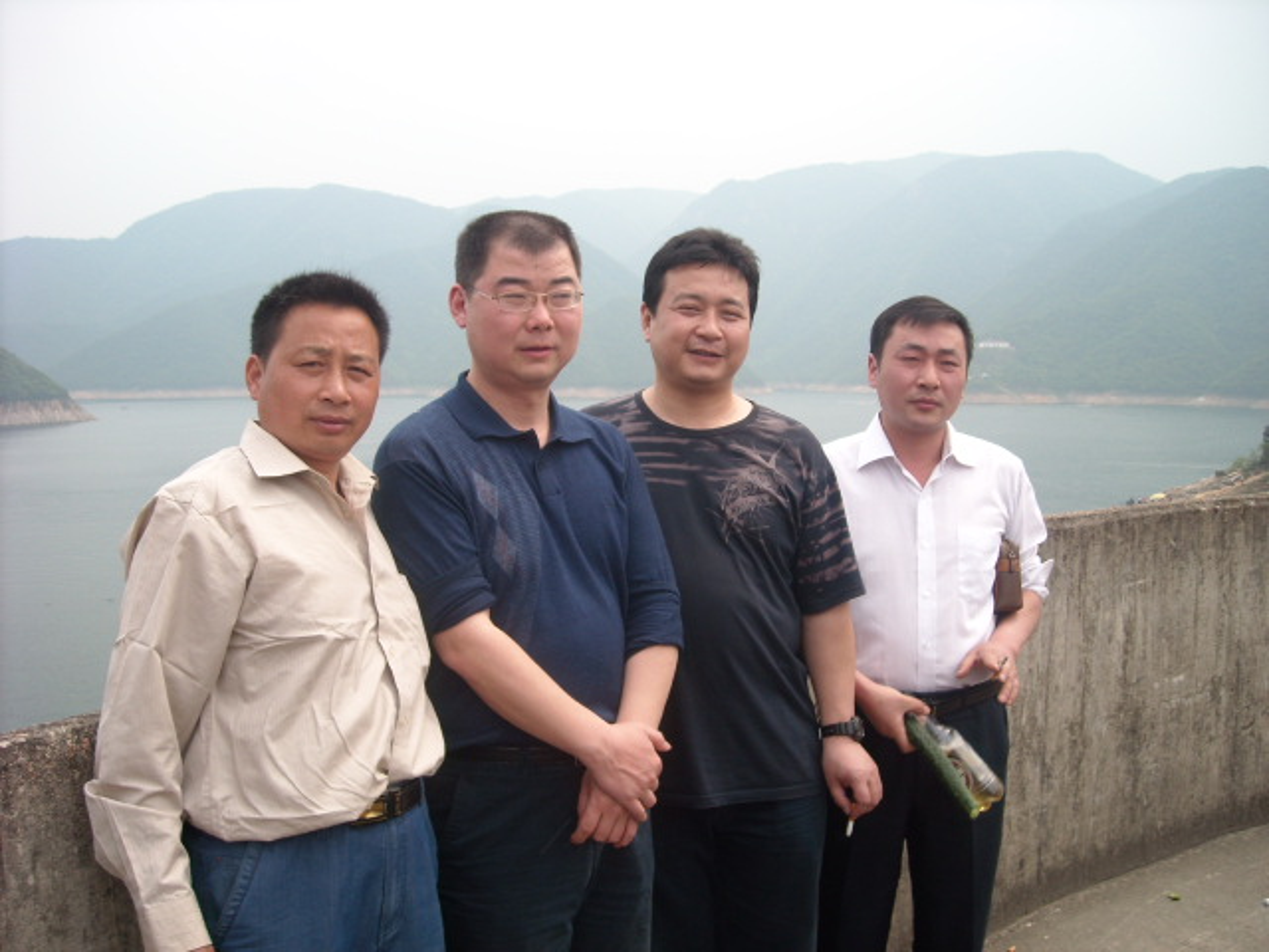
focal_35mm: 35
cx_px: 634
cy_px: 476
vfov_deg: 40.7
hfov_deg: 52.6
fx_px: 1283
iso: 64
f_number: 5.6
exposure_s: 1/141
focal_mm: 5.7
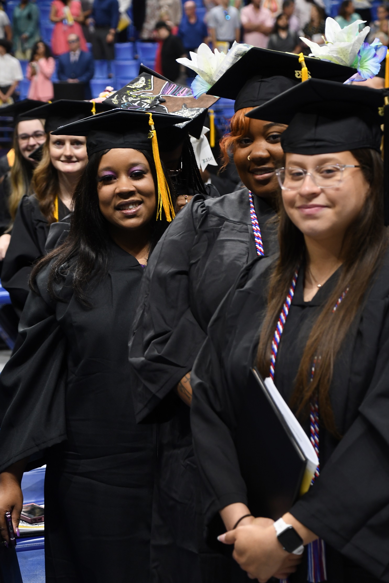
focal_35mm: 98
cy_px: 292
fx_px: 1580
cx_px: 194
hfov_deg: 14.0
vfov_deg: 20.9
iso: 1000
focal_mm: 65
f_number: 5
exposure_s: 1/80
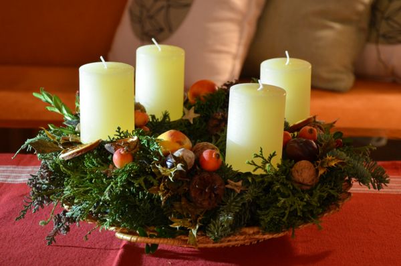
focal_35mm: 72
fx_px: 800
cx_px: 200
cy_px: 133
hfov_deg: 28.1
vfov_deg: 18.8
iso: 1000
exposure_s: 1/20
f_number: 4.8
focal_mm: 48
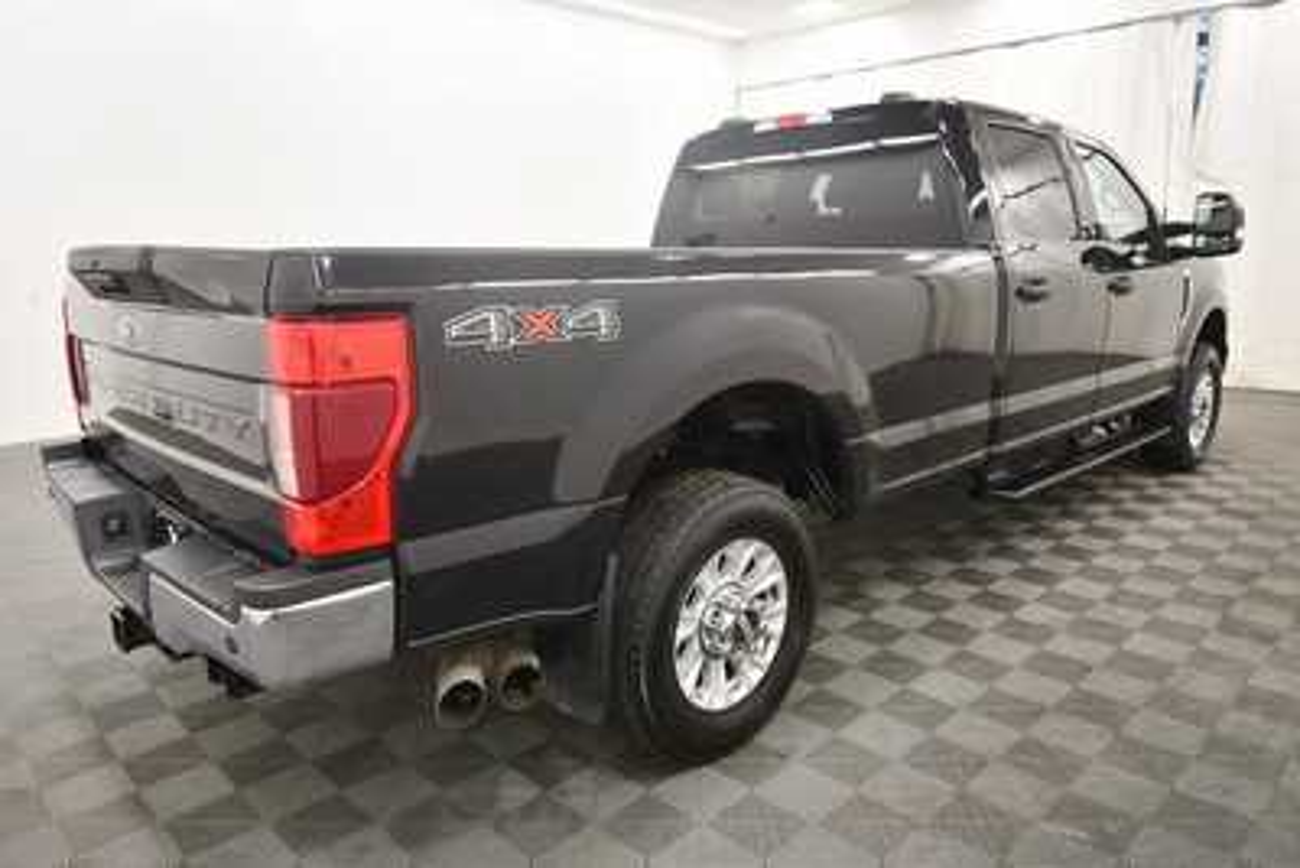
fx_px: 867
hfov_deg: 73.7
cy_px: 434
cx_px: 650
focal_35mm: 24
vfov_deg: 53.2
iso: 1400
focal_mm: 16
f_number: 5.3
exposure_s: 1/125
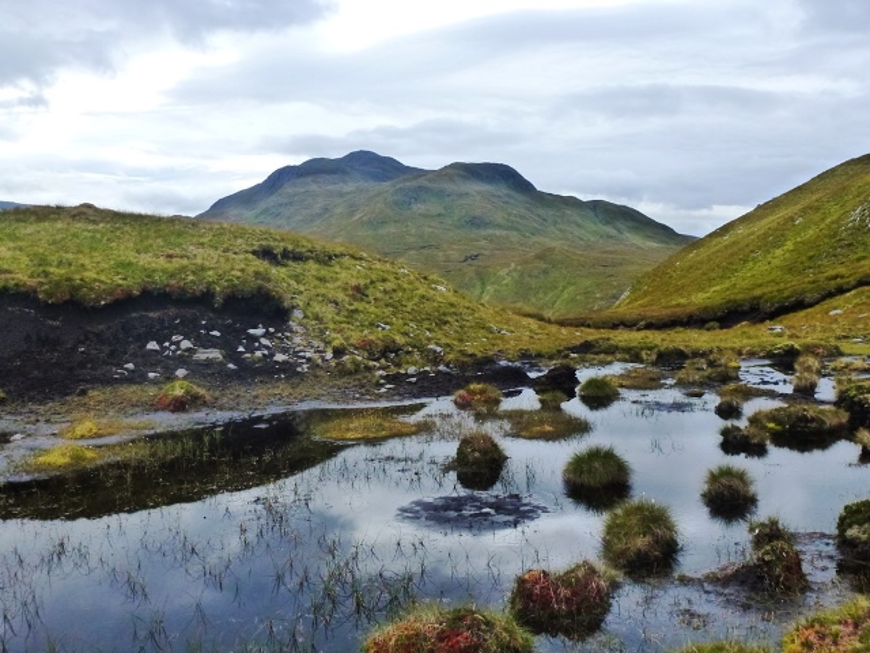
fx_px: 905
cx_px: 435
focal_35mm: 36
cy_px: 326
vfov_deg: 39.7
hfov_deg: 51.4
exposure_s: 1/400
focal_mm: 6.4
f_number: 4
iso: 250
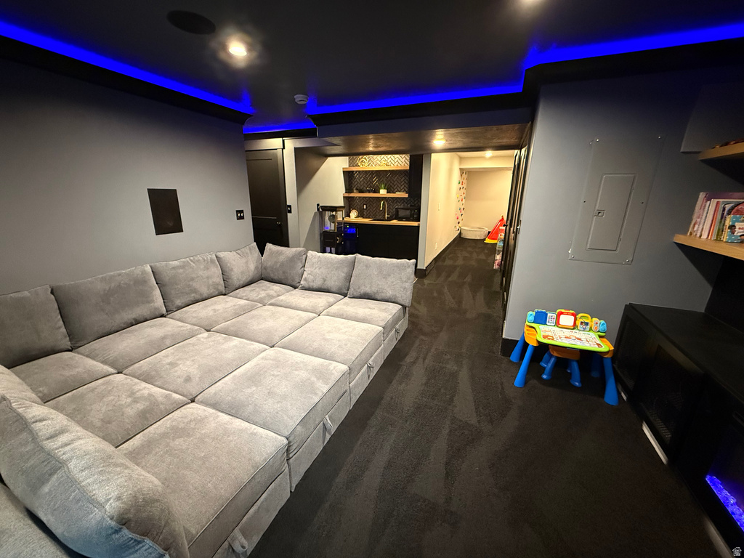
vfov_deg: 85.7
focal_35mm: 14
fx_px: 301
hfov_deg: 102.1
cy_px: 279
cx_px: 372
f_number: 2.2
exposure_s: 1/60
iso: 1250
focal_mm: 2.22
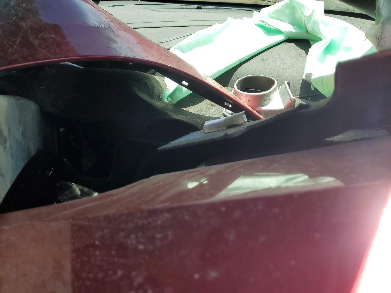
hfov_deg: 67.3
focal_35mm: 26
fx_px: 294
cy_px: 146
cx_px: 196
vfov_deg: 53.1
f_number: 1.5
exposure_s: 1/909
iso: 50
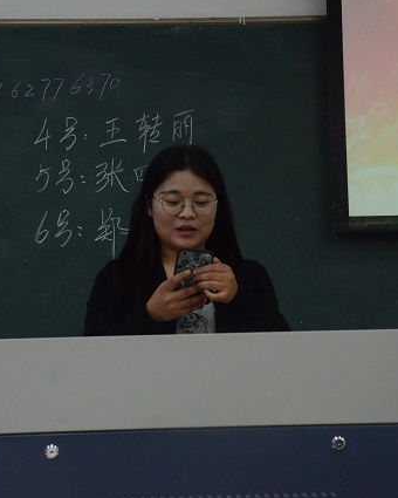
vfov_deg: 19.8
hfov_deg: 15.9
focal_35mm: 97
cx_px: 158
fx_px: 1424
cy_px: 247
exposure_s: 1/80
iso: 3200
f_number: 7.1
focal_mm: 45
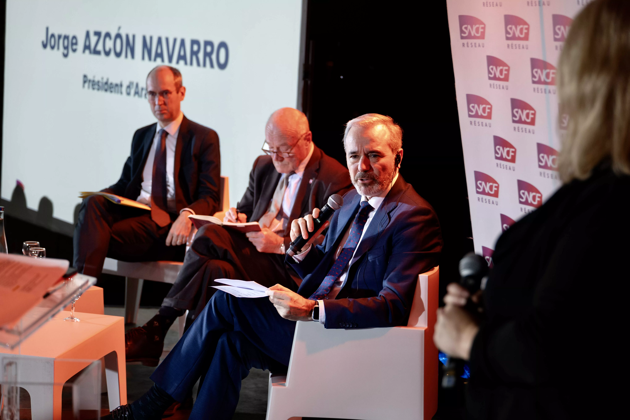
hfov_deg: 24.8
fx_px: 1435
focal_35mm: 82
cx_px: 315
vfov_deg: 16.7
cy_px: 210
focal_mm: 82
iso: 1000
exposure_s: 1/250
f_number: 3.9
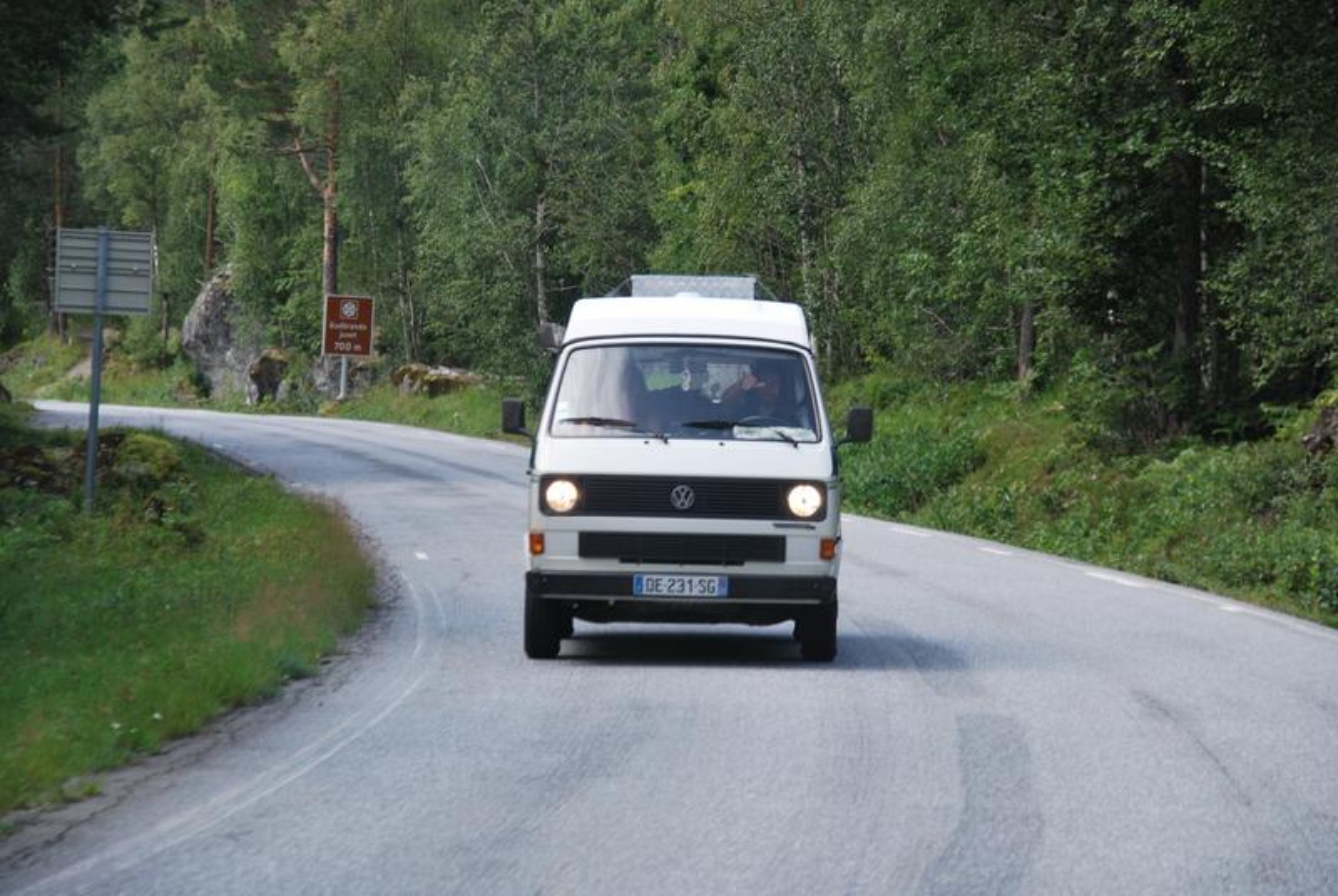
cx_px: 669
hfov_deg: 11.8
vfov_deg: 7.9
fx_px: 6476
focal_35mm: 174
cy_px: 448
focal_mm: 116
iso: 200
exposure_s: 1/250
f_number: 6
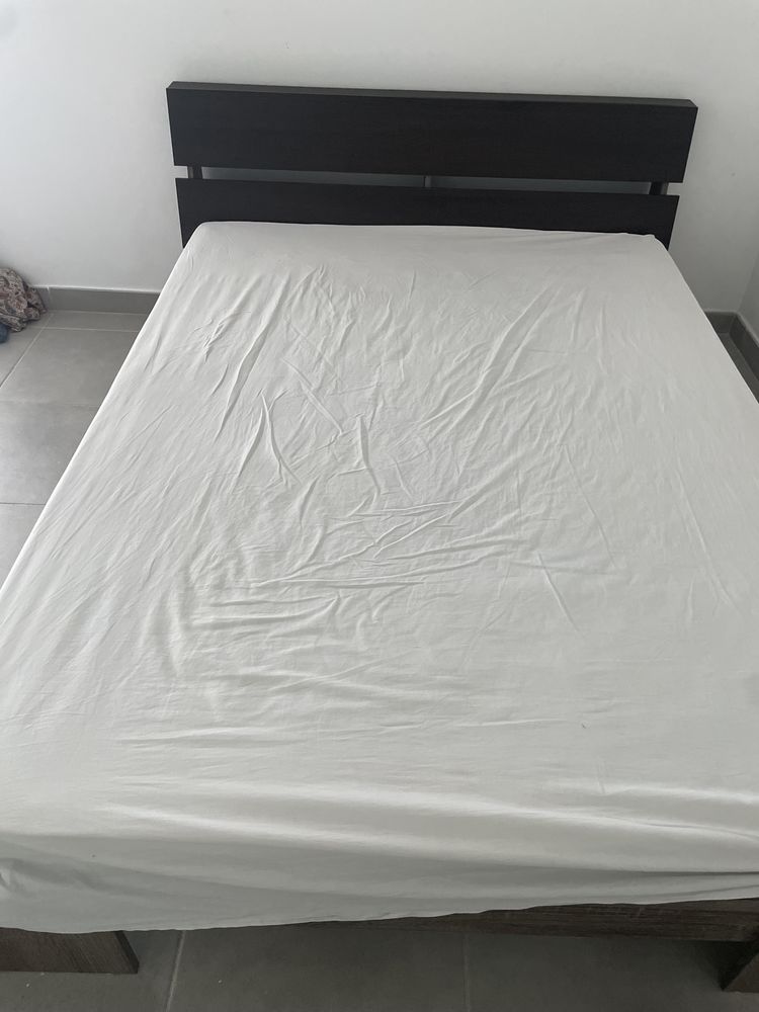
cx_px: 380
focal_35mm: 26
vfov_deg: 67.3
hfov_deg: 53.1
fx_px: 760
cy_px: 506
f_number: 1.6
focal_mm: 4.2
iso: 250
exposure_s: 1/50
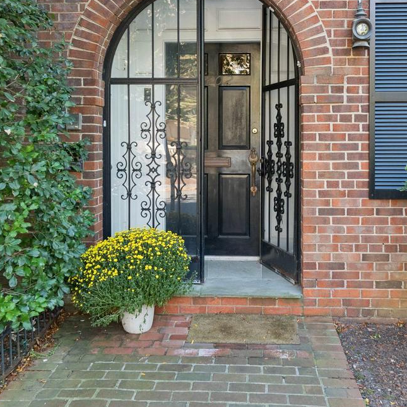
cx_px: 201
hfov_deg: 44.9
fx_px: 492
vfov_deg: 44.3
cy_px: 139
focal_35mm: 37
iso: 1000
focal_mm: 17.4
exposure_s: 1/80
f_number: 6.3
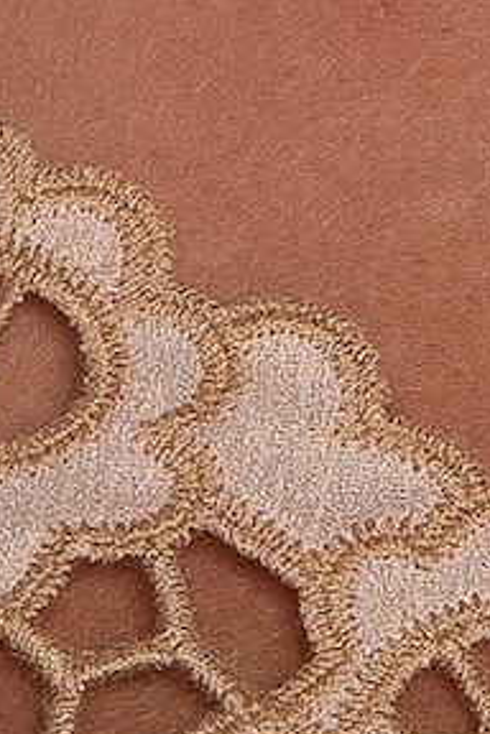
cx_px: 1314
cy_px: -107
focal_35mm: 454
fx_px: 9268
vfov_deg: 4.5
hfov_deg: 3.0
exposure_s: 1/160
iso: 200
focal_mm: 58
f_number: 5.6
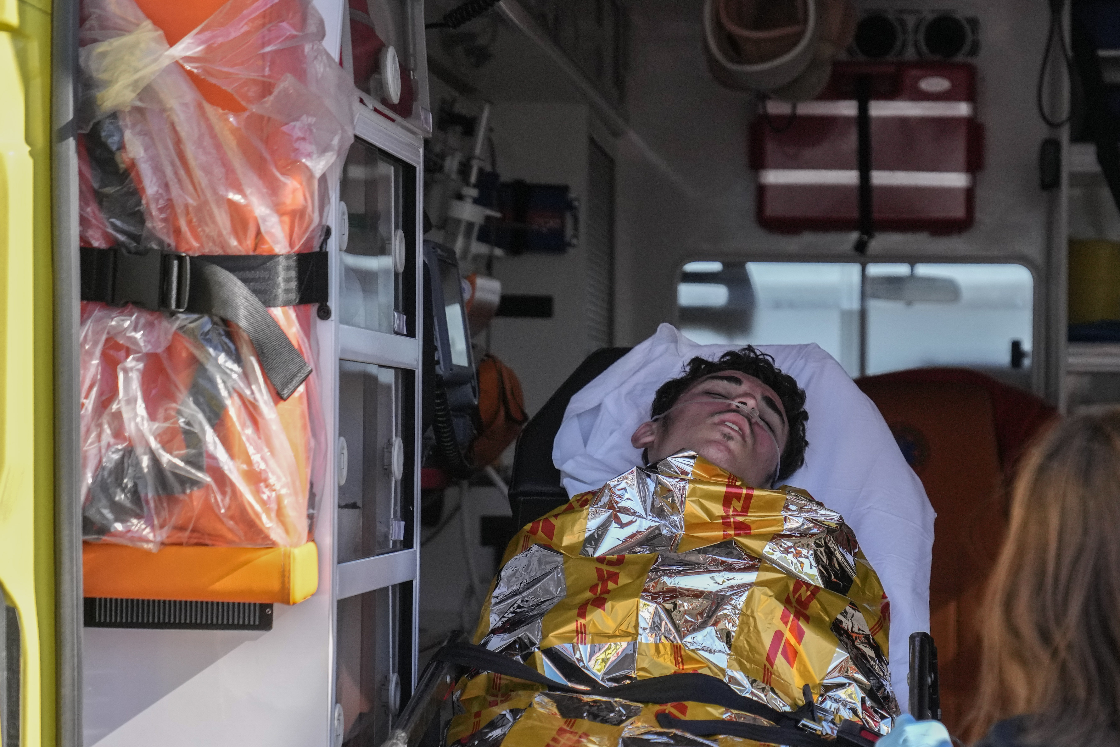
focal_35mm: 112
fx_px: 3484
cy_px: 571
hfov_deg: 18.2
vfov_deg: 12.2
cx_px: 815
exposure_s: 1/8000
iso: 2000
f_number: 3.2
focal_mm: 70
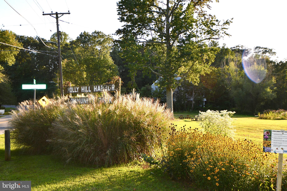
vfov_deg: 36.9
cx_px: 144
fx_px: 287
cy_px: 96
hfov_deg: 53.1
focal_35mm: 36
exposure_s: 1/200
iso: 100
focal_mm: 24
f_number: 4.5
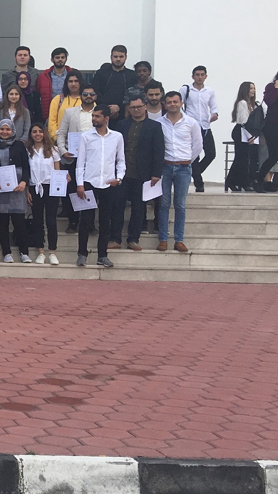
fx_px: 1048
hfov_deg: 12.7
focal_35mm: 80
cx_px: -327
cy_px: 185
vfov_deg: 26.4
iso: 25
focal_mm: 4.15
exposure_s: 1/986
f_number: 2.2
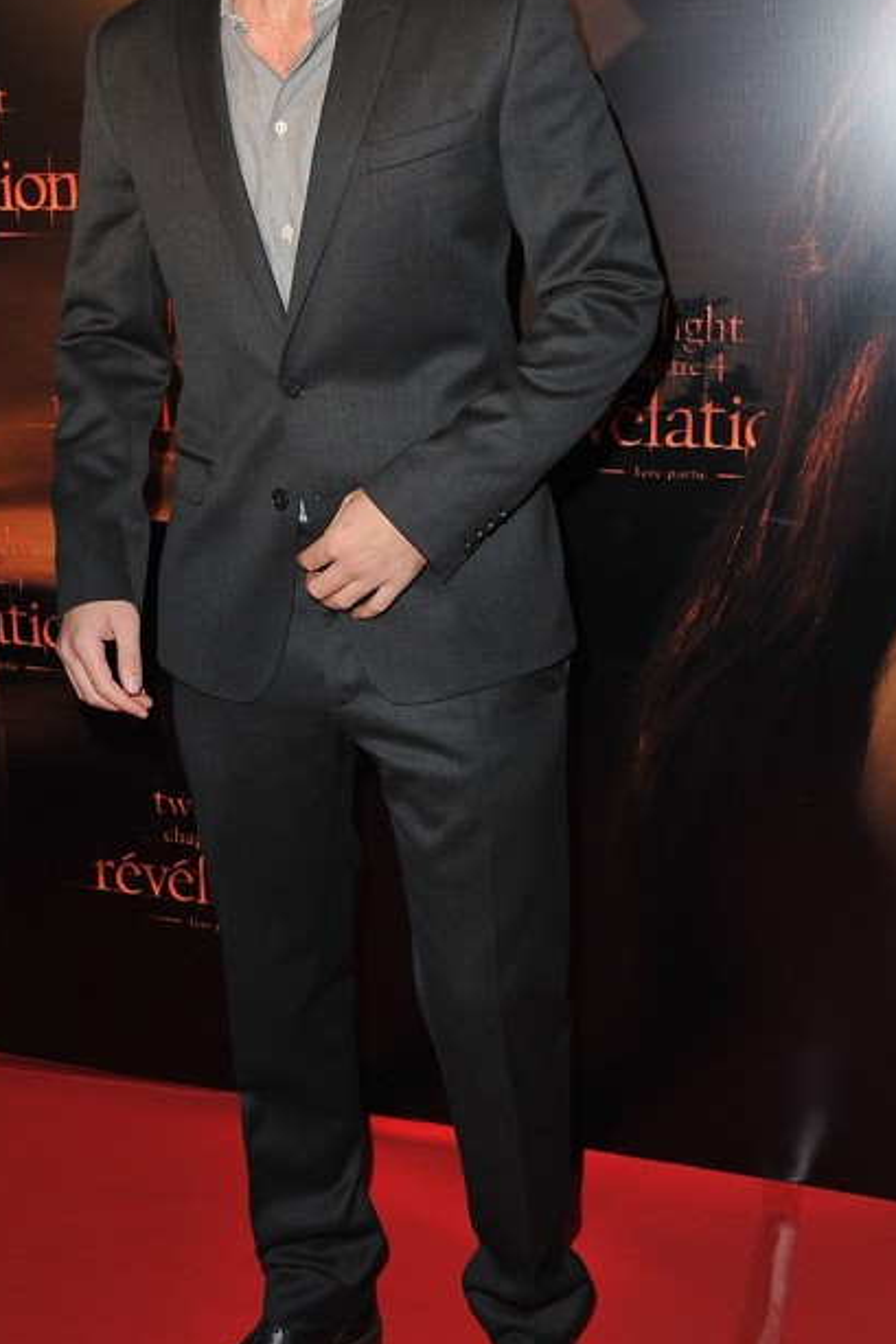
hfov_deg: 28.6
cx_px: 351
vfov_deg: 41.8
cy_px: 566
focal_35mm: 47
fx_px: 1754
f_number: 7.1
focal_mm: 32
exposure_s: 1/200
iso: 800
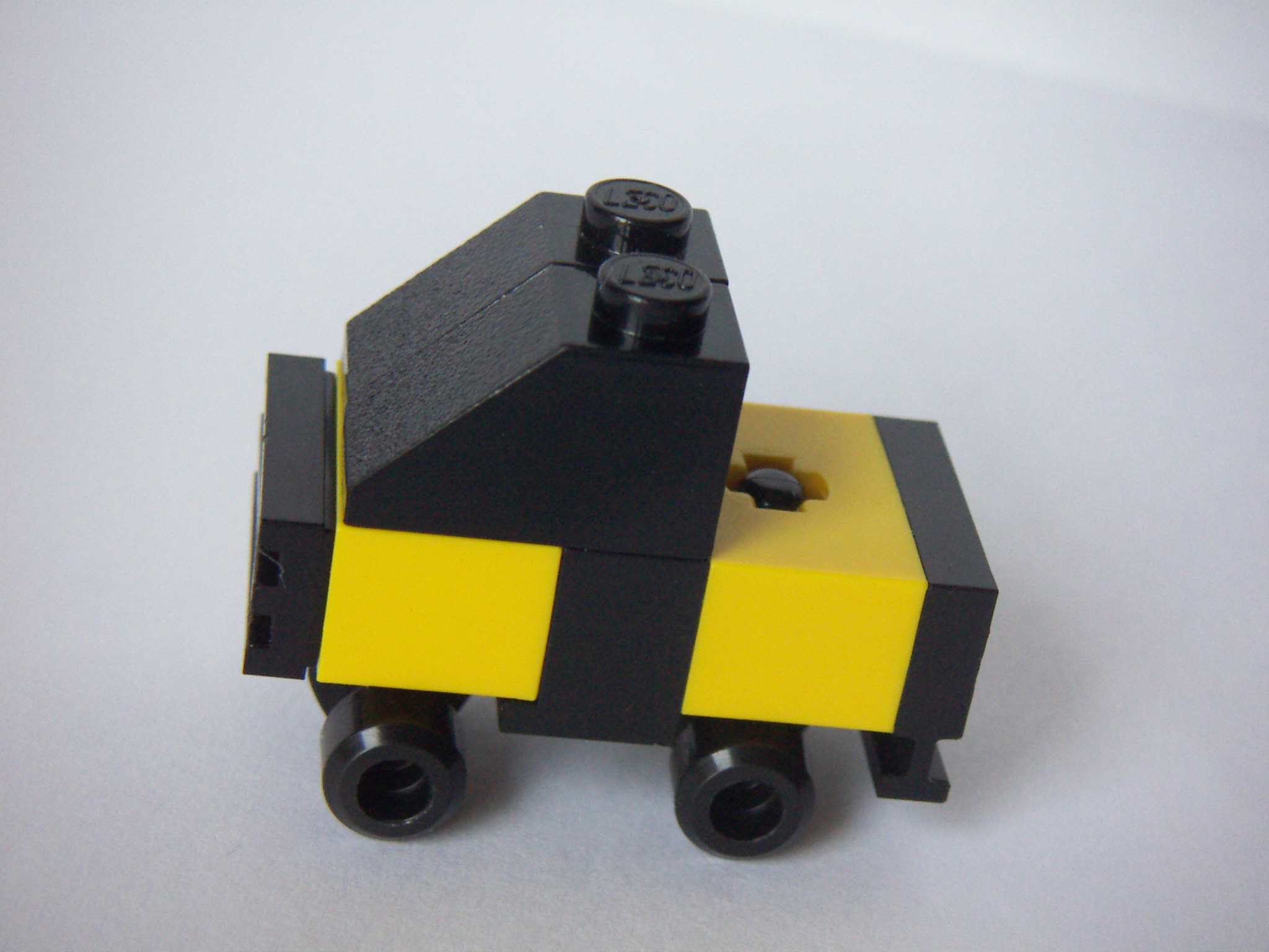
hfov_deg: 21.3
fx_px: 3373
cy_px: 476
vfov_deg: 16.1
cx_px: 634
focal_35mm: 92
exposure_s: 1/80
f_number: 3.5
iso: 160
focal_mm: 12.1
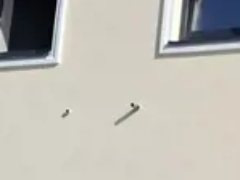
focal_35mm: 154
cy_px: 112
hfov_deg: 12.5
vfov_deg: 9.6
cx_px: 293
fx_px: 1069
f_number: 1.8
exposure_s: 1/2326
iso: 50
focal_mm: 5.54
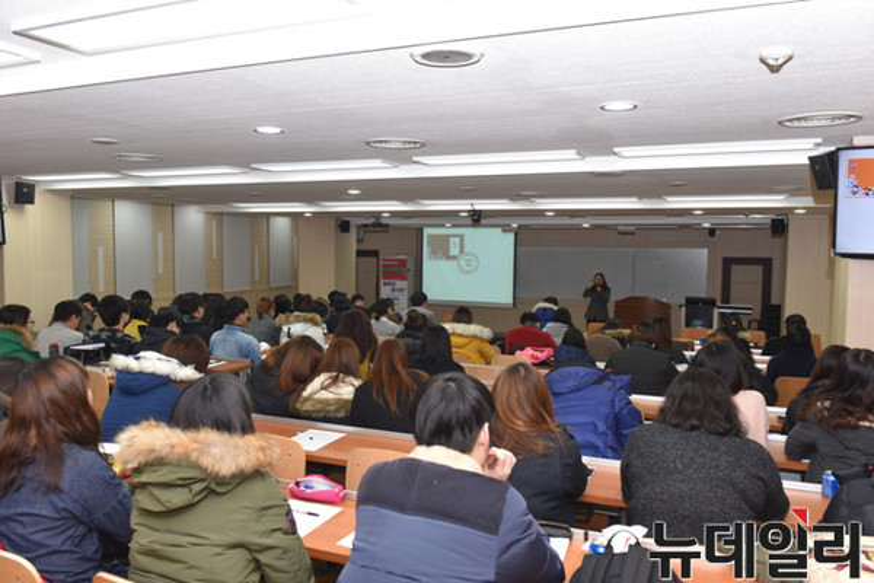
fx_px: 704
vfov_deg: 45.0
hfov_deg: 63.7
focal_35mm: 29
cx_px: 437
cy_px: 292
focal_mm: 29
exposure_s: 1/60
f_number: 6.3
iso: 640
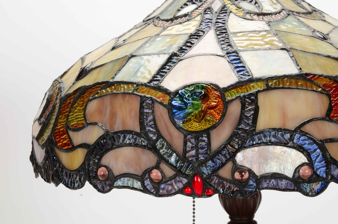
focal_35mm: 99
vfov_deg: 13.8
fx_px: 928
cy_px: 112
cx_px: 169
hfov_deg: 20.7
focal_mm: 66
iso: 200
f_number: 16
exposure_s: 1/160
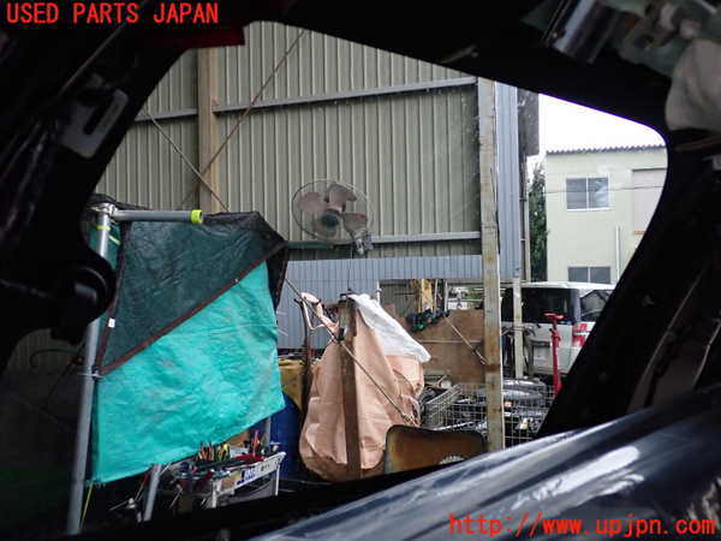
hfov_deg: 60.0
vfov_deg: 46.8
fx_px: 625
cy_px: 270
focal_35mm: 30
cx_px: 360
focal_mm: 5.4
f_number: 2.3
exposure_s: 1/250
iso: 500
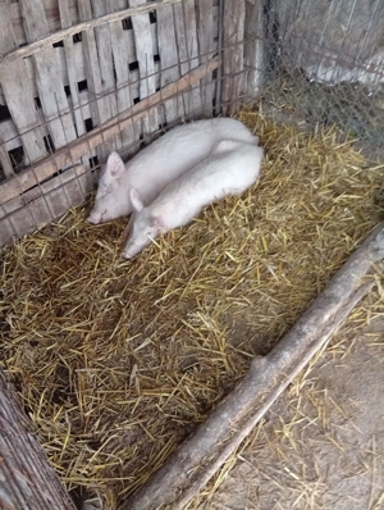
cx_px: 192
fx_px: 398
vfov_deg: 65.2
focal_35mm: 27
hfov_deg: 51.5
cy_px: 255
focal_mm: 3.84
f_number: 1.8
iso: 567
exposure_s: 1/33.3
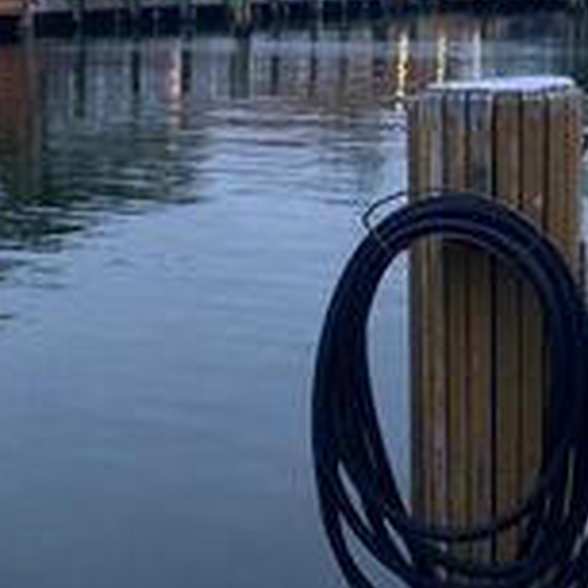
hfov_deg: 22.9
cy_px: 52
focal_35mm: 75
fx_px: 1441
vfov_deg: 22.5
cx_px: 419
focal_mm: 4.25
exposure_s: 1/60
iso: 200
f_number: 1.8
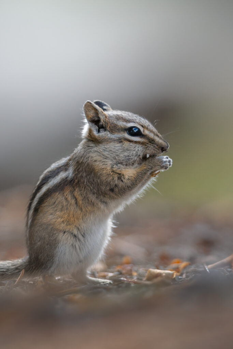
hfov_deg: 2.3
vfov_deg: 3.4
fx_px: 5823
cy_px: 174
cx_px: 116
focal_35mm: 600
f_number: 2.8
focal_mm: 400
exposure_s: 1/2000
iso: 360
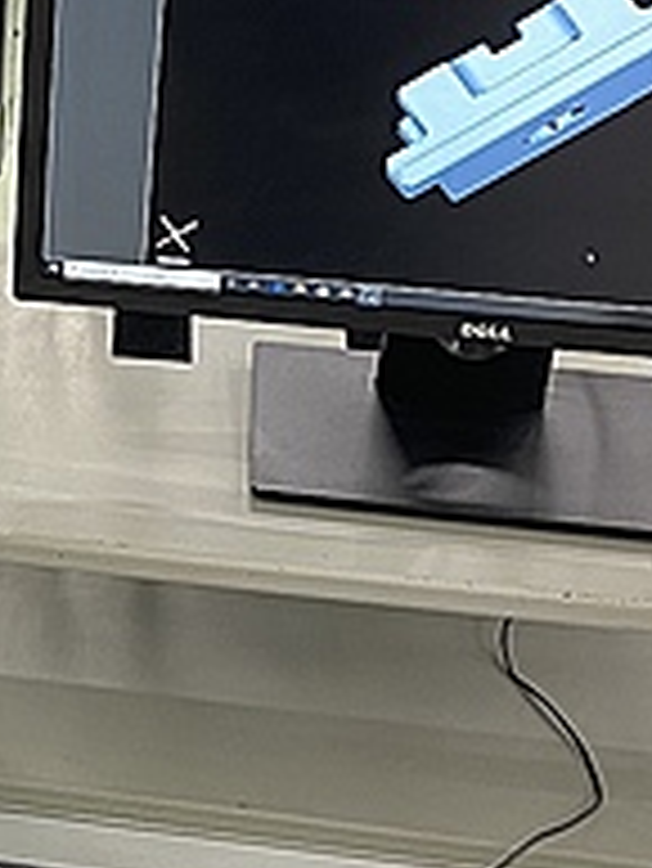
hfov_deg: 15.8
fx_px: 2157
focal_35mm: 86
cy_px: 211
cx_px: -333
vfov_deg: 22.5
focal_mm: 4.25
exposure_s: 1/50
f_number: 1.8
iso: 100
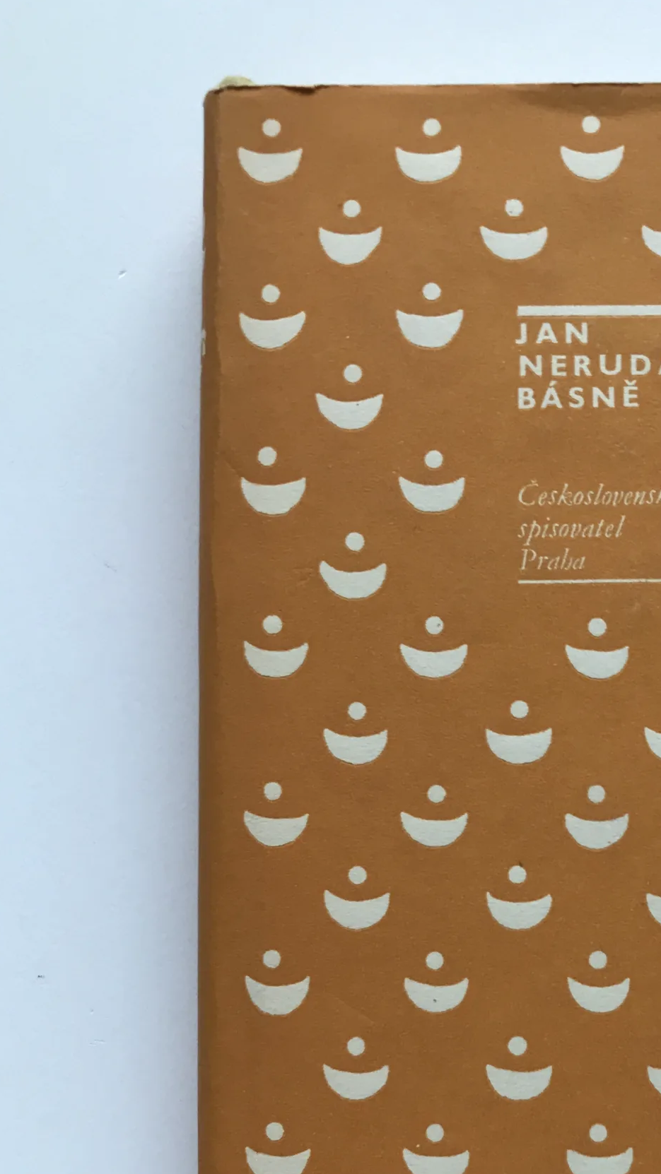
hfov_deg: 24.6
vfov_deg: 42.7
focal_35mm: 47
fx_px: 1464
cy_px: 844
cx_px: 614
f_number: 1.8
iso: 40
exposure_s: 1/100
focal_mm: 3.99
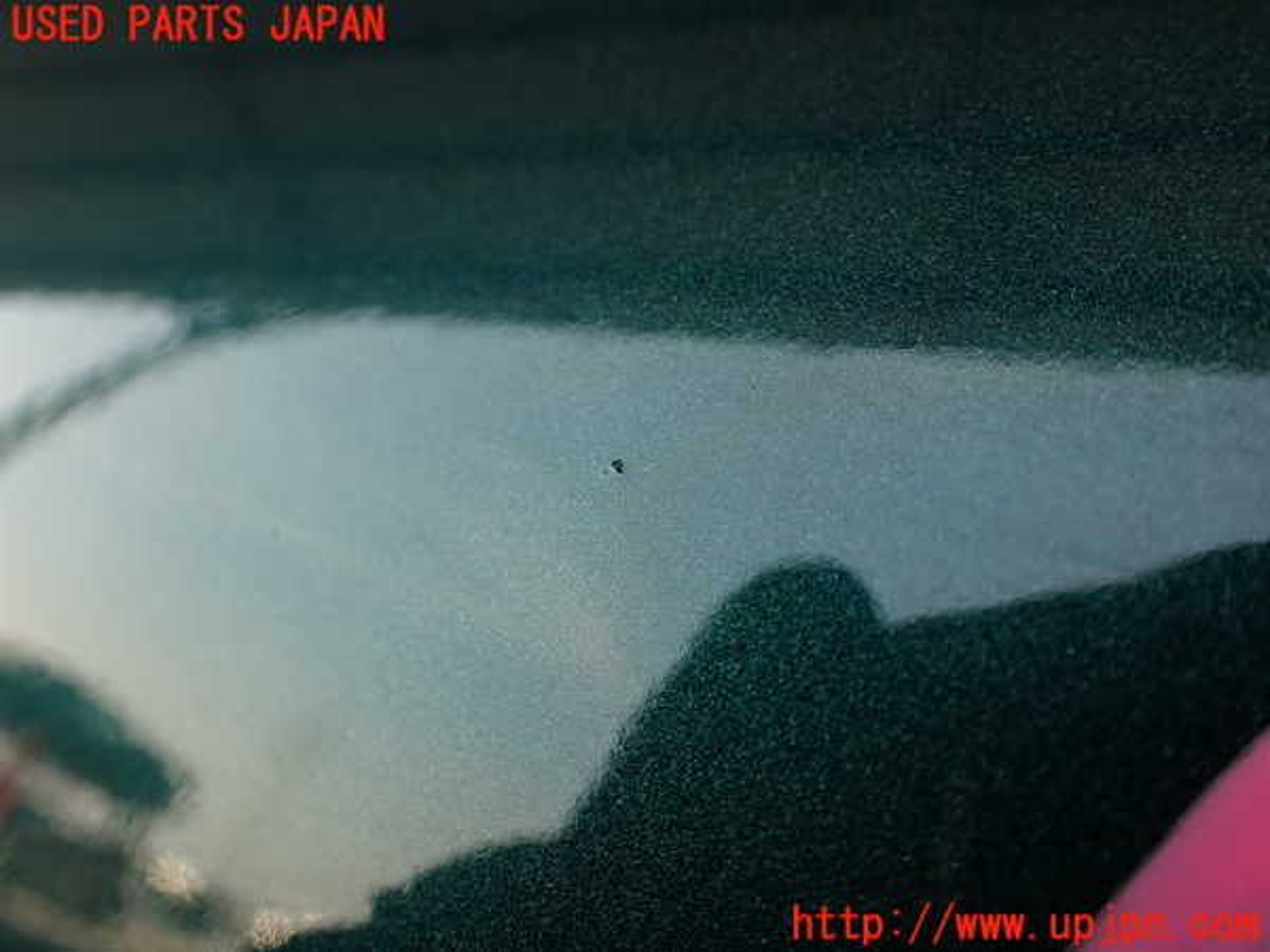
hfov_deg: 56.8
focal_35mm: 32
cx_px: 635
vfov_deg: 44.2
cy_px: 476
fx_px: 1174
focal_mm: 5.79
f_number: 3.2
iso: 100
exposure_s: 1/100
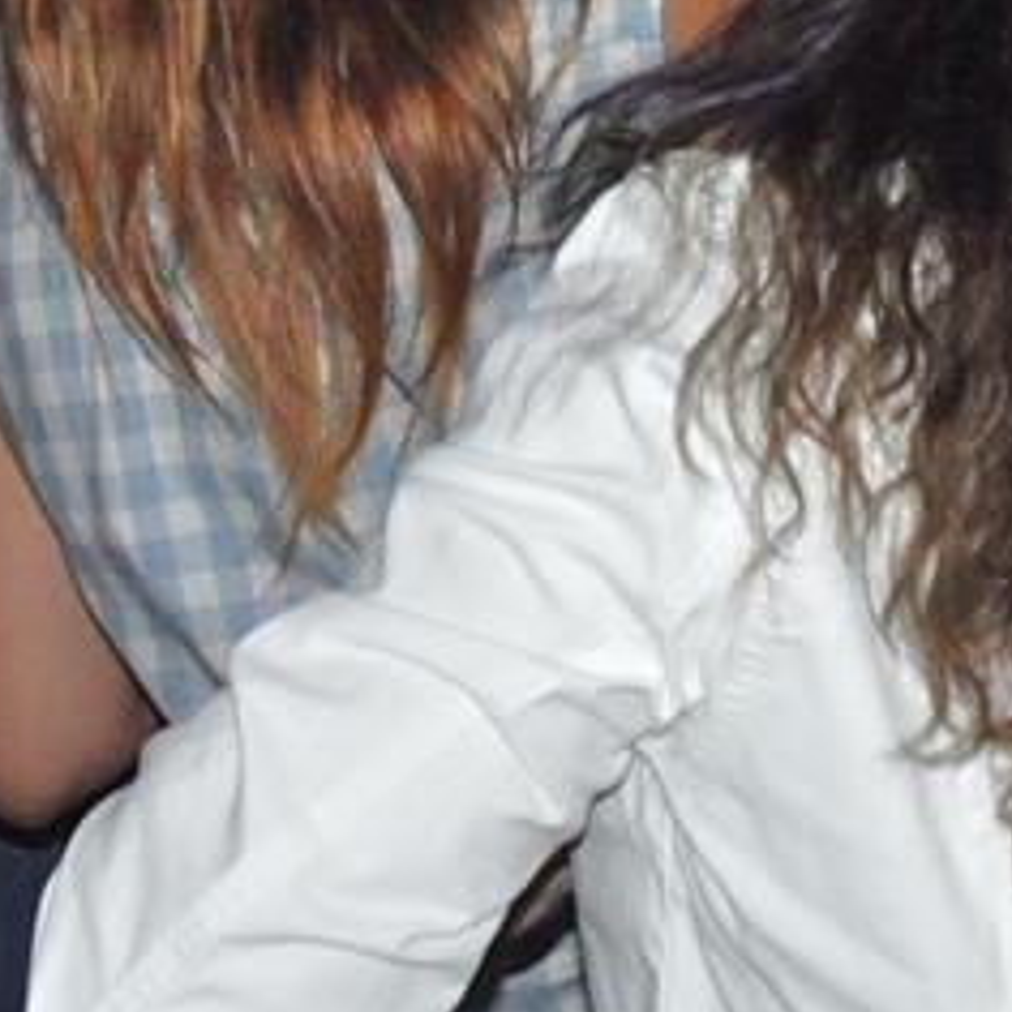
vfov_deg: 10.7
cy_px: -165
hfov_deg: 10.8
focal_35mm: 161
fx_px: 5310
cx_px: 875
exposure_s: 1/60
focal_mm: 35
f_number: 5.6
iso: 3200
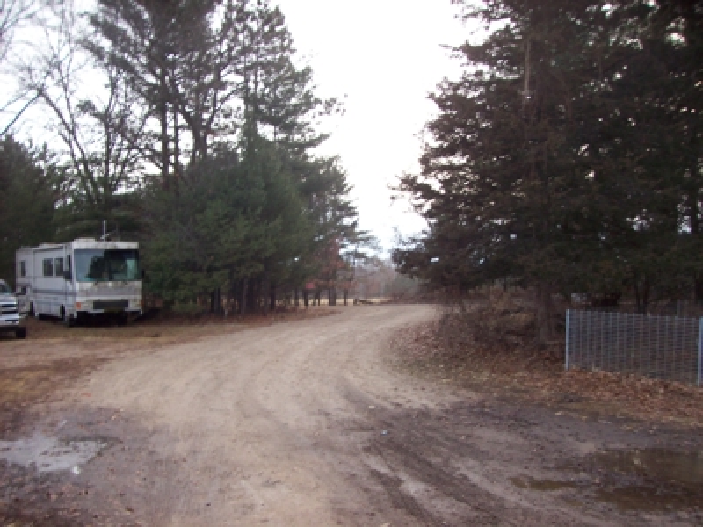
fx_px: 731
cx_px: 352
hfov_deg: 51.4
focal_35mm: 36
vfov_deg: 39.7
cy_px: 264
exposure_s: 1/233
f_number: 2.7
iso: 80
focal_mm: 6
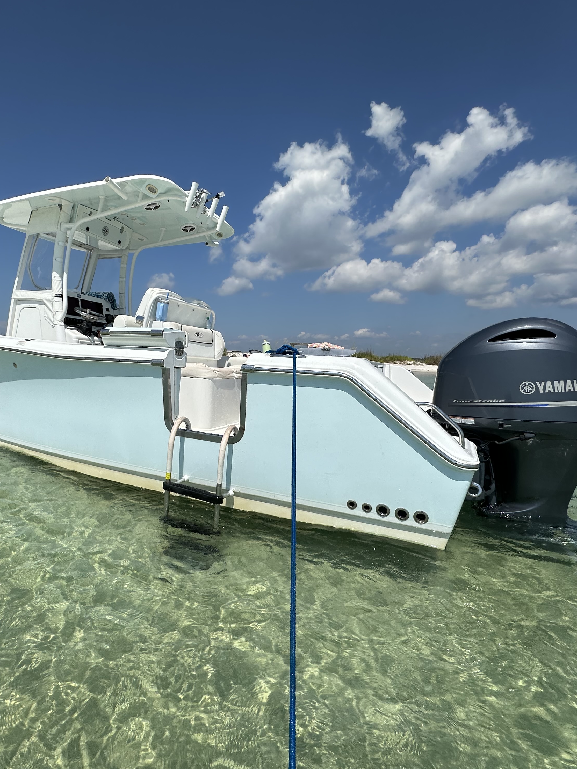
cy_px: 380
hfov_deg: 67.6
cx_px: 217
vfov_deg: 84.7
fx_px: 422
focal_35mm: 19
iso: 50
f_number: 2.2
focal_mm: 2.22
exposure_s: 1/5814
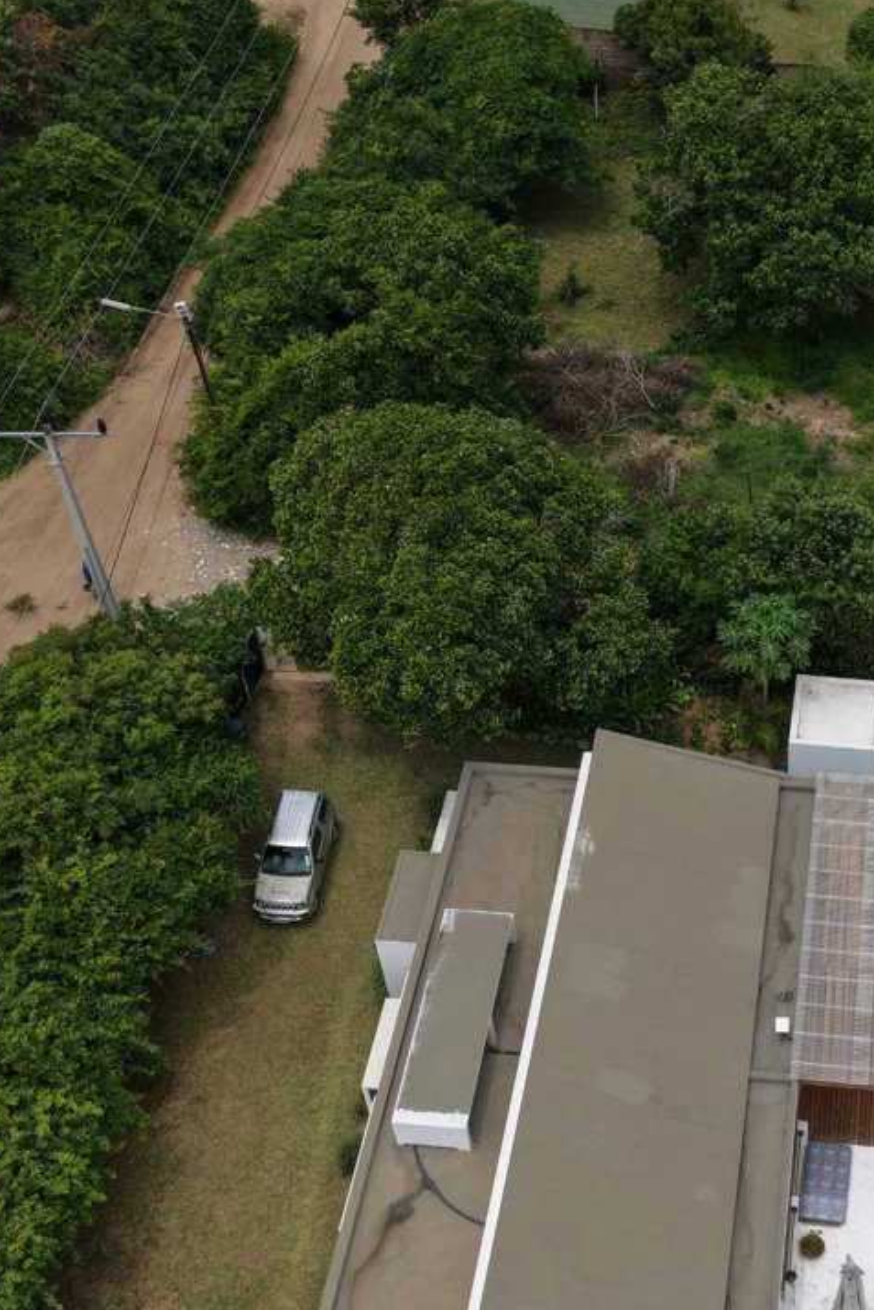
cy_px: 636
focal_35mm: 47
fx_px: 1711
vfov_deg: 41.9
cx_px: 751
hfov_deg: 27.8
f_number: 2.8
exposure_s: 1/3200
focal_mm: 14.45
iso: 160
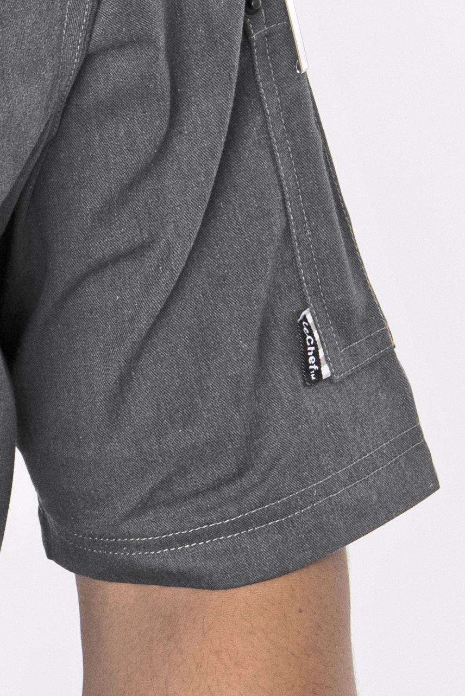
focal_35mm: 241
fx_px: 4666
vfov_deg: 8.5
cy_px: 205
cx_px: -545
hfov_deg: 5.6
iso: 400
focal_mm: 42
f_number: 8
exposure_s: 1/125
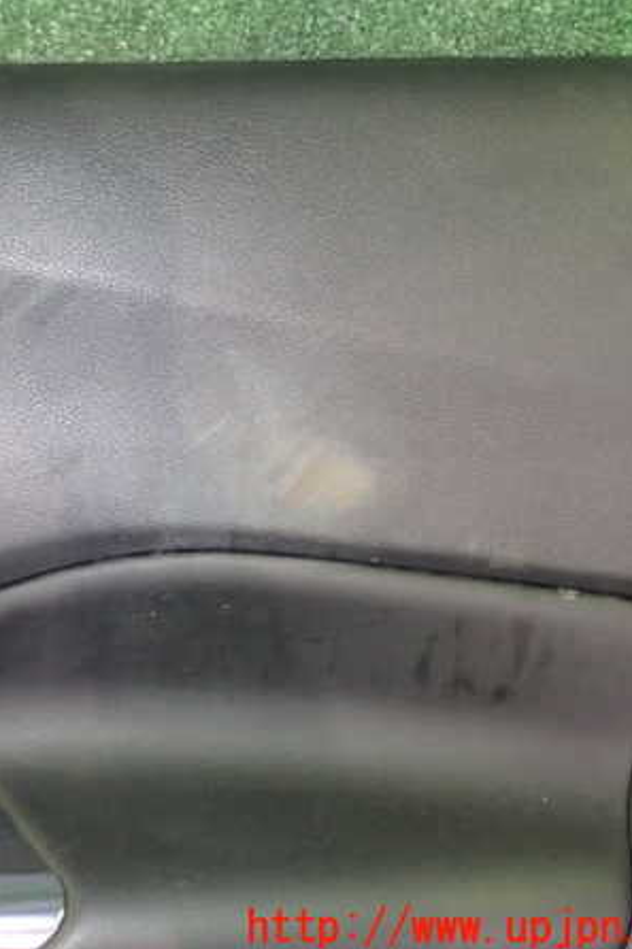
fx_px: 1107
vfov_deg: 46.4
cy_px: 477
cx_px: 89
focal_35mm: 42
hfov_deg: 30.7
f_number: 6.3
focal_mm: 5.4
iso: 800
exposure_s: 1/3
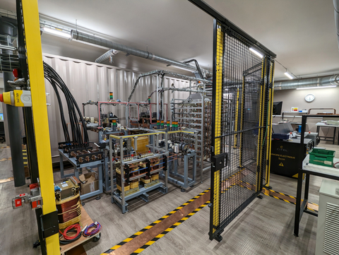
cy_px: 128
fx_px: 157
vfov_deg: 78.2
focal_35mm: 16
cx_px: 170
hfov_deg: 94.4
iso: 67
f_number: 2.2
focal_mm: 2.35
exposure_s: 1/33.3
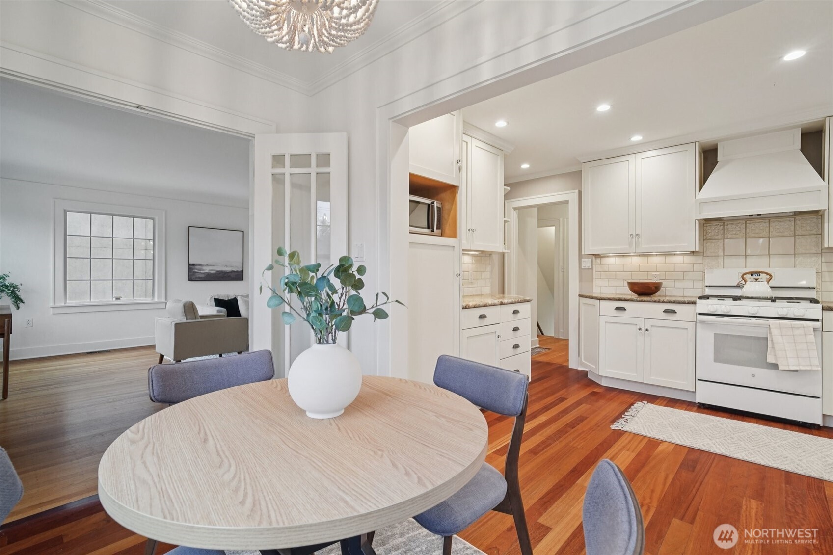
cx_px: 416
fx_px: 370
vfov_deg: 73.7
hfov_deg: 96.7
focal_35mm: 16
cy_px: 278
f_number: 8
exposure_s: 1/40
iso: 1600
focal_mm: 16
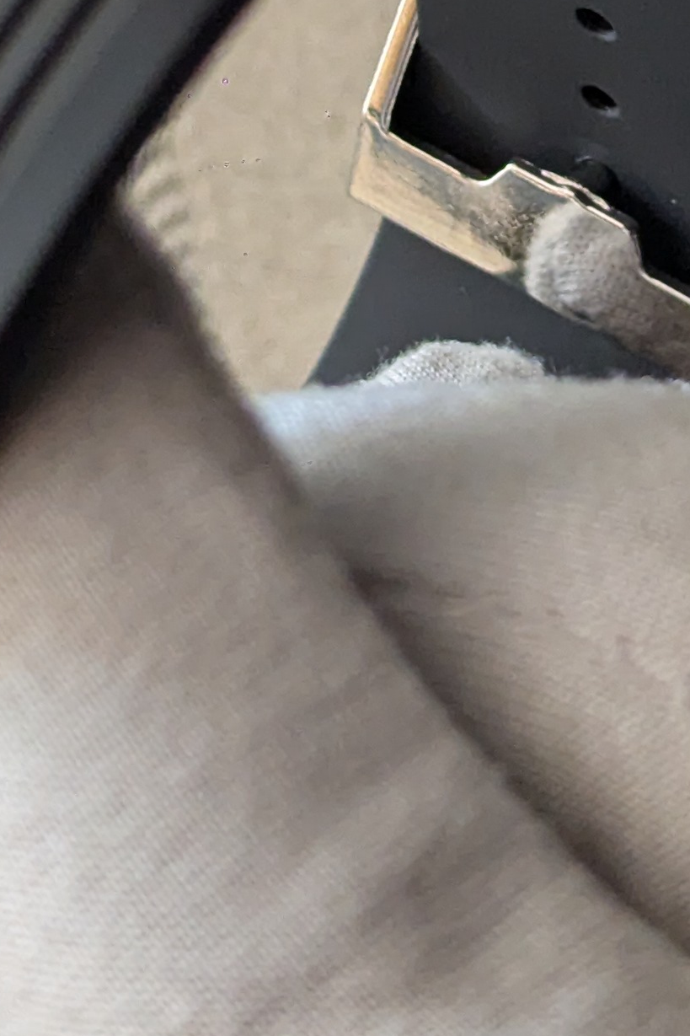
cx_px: 210
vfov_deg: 12.3
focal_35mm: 166
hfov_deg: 8.3
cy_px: 177
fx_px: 4773
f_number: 1.85
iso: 381
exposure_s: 1/444
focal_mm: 6.81
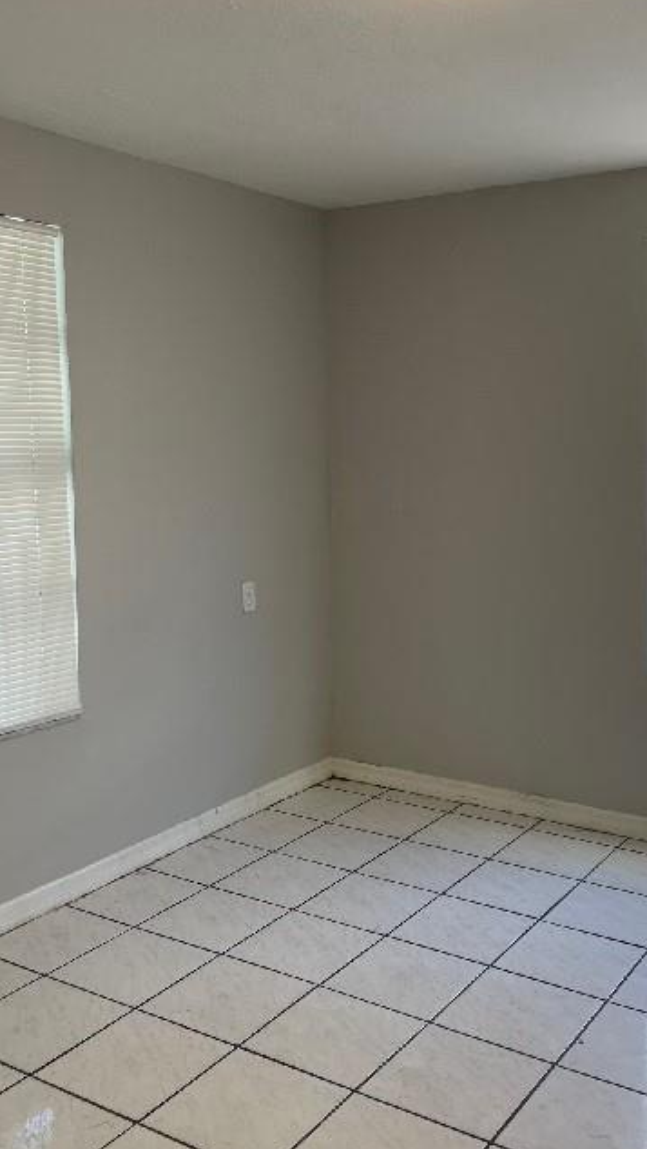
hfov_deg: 32.8
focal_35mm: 36
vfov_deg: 55.2
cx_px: 387
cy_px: 536
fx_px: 1097
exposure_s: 1/120
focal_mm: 4.2
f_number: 1.6
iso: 50
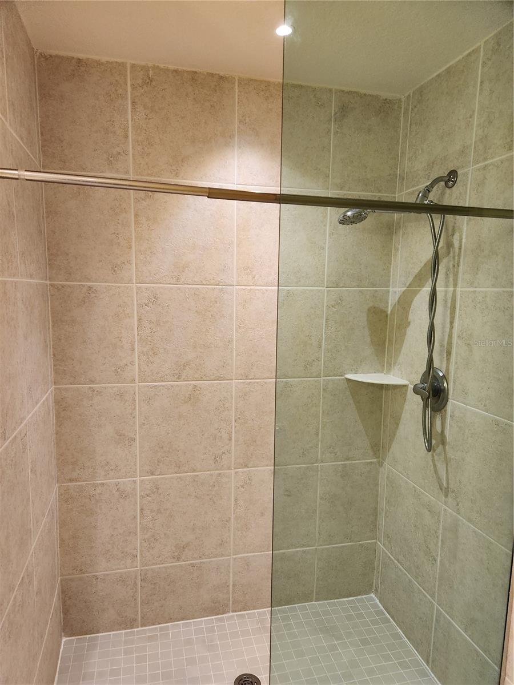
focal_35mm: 23
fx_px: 455
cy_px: 342
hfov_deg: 58.9
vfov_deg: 73.9
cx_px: 257
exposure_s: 1/120
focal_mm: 5.4
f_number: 1.8
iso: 400
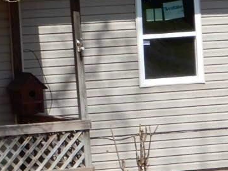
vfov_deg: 4.1
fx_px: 2377
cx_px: -27
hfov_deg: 5.5
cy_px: 5
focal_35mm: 361
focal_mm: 10.2
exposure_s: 1/500
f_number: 4.5
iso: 80
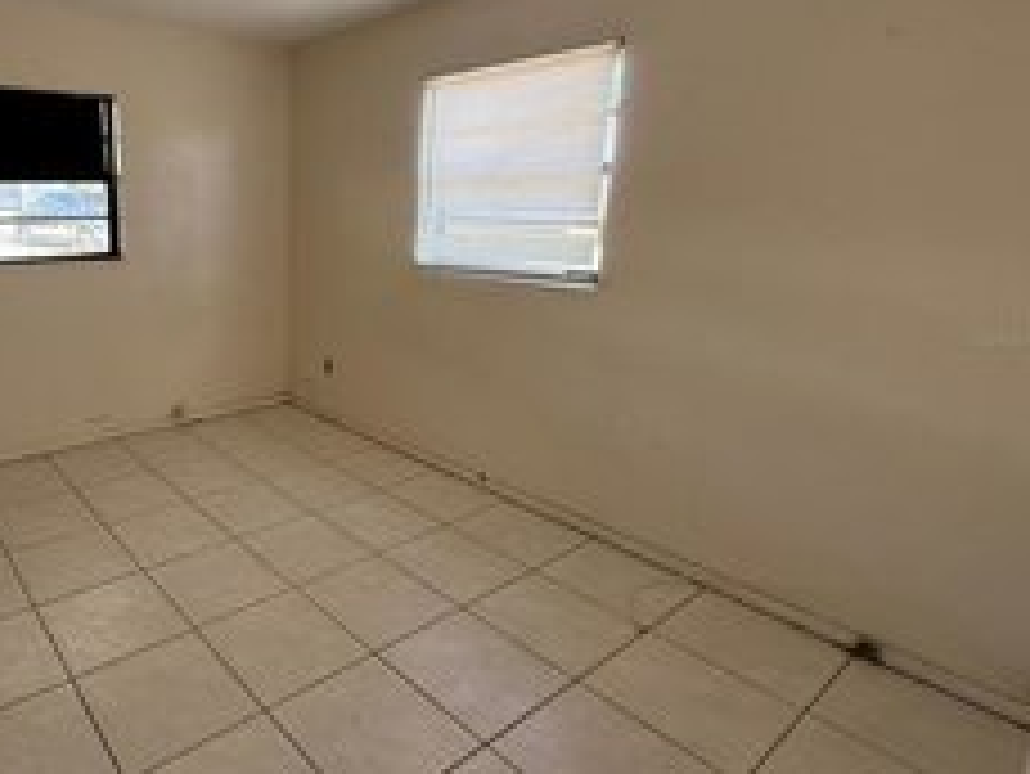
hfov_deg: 71.1
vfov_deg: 60.9
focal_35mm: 22
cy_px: 338
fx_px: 655
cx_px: 256
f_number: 2.2
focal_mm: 2.22
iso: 250
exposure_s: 1/99
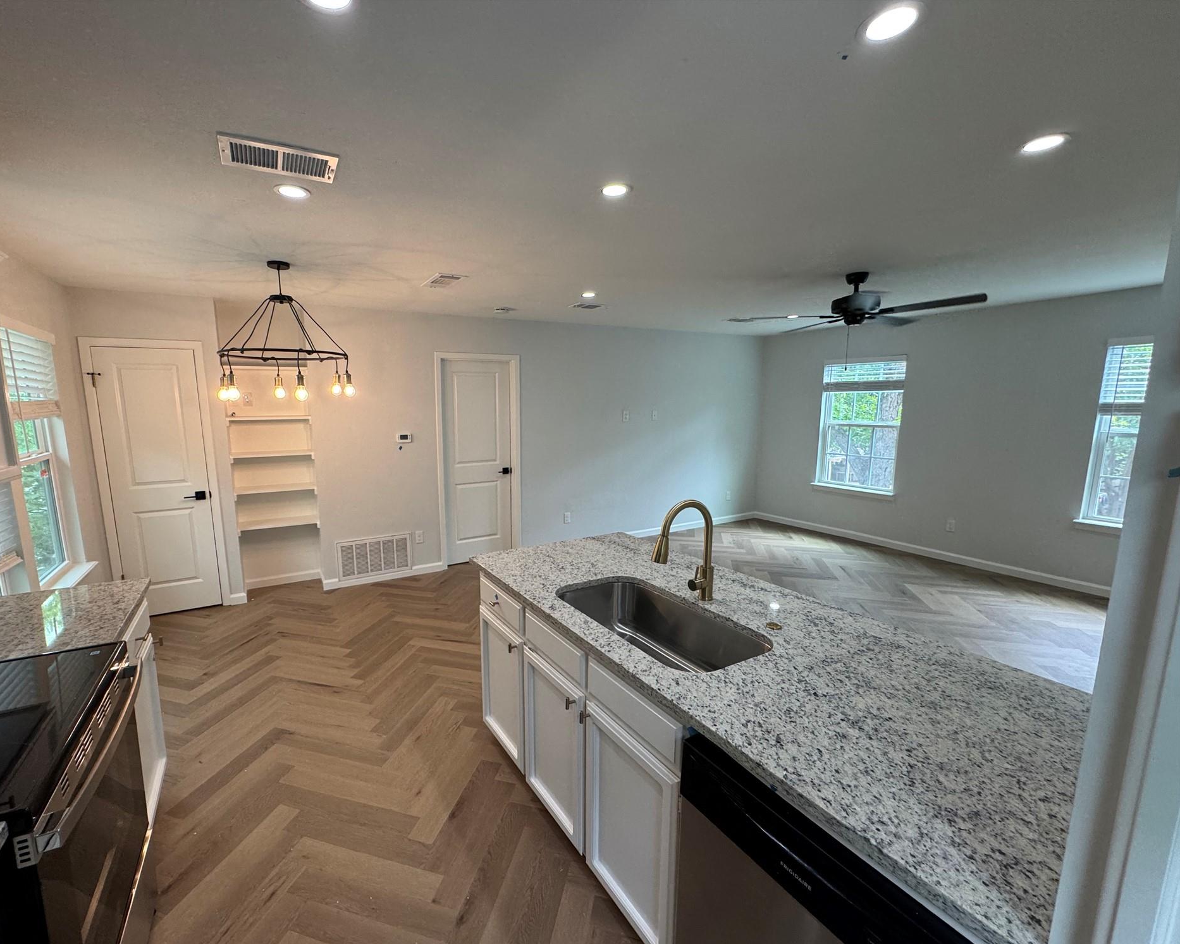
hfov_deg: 96.5
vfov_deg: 84.0
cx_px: 534
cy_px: 484
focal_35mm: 15
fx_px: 524
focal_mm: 2.22
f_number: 2.2
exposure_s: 1/120
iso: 160
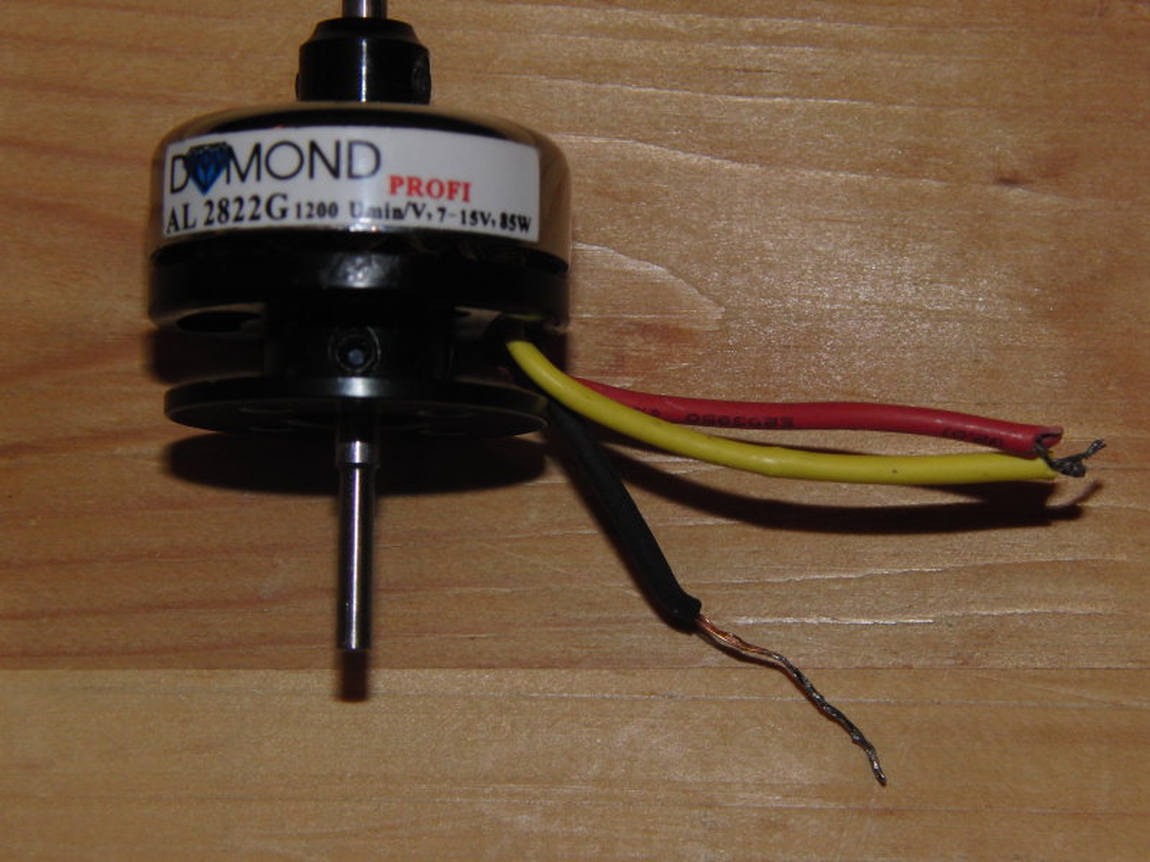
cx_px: 575
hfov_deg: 18.2
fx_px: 3588
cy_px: 431
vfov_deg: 13.7
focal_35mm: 108
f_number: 4
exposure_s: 1/60
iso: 100
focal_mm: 19.2
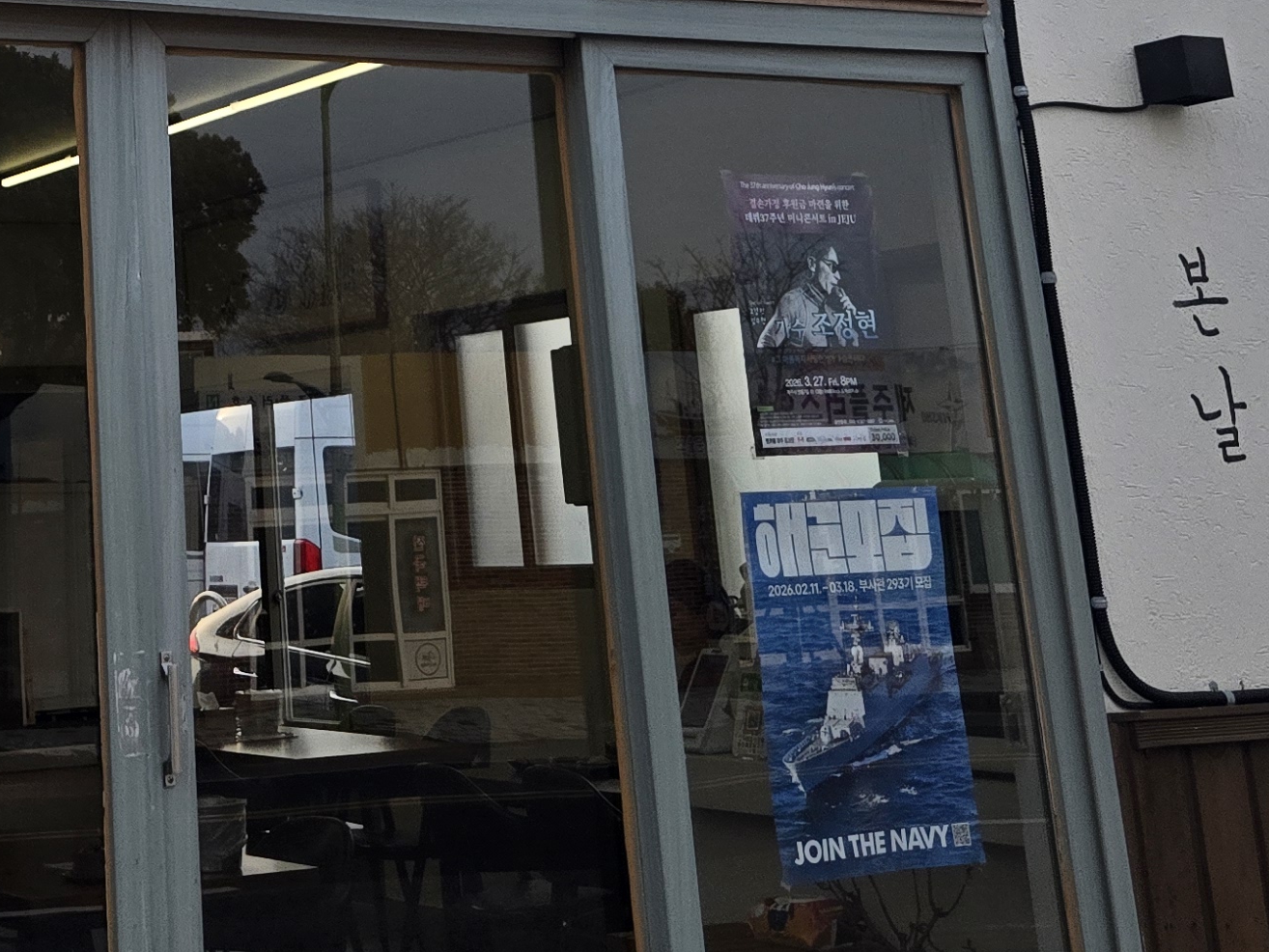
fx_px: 2567
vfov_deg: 19.2
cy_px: -338
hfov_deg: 27.0
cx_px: 173
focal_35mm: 70
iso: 80
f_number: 1.8
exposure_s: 1/1789
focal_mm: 5.4
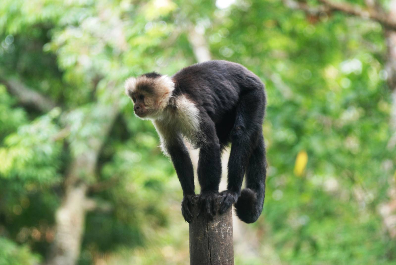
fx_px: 1982
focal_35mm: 180
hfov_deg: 11.4
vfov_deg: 7.7
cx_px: 198
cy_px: 132
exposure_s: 1/60
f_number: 4.2
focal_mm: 120
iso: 400
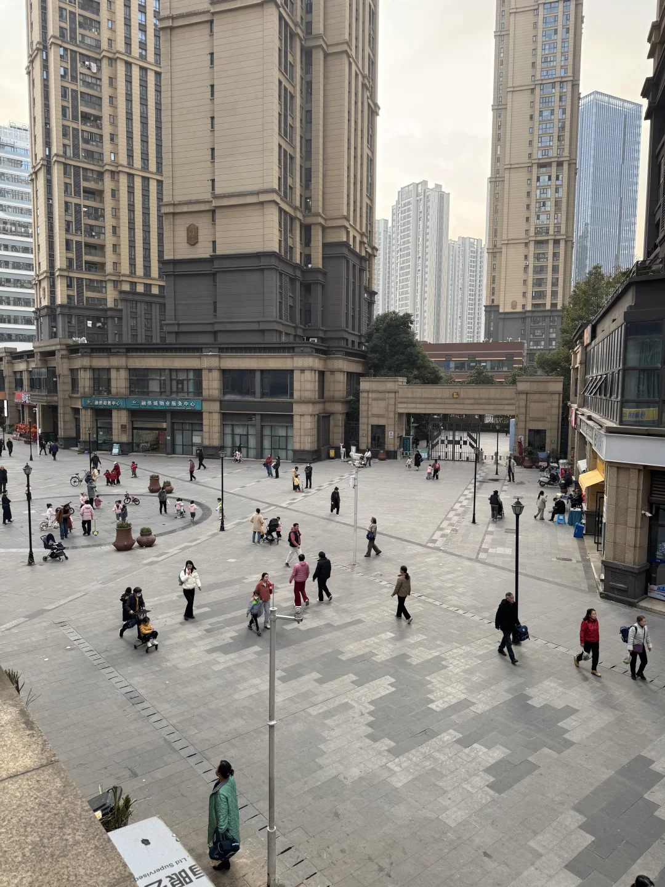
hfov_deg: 56.8
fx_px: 615
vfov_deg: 71.6
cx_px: 332
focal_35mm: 24
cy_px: 444
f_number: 1.78
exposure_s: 1/194
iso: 64
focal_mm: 6.76
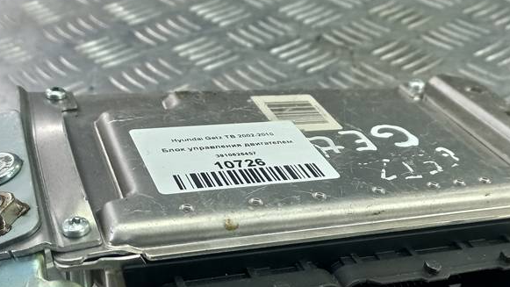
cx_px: 282
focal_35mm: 48
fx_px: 649
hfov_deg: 42.8
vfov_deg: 24.6
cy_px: 226
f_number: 1.8
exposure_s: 1/50
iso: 80
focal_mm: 4.6
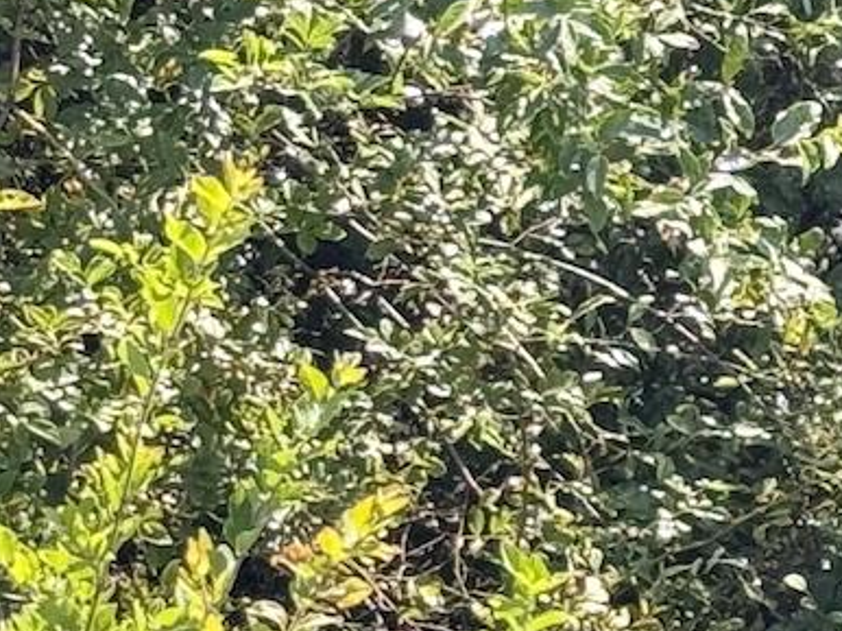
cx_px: 1219
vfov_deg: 5.8
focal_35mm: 255
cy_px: 771
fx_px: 6199
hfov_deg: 7.6
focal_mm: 6.76
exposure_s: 1/490
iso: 100
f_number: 1.78
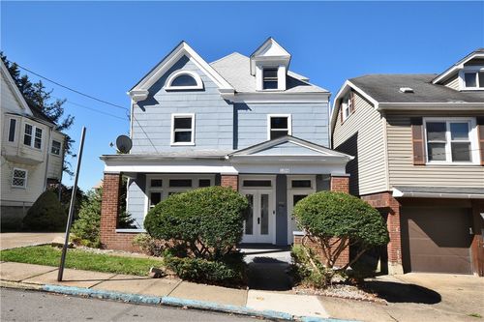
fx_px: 282
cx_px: 242
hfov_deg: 81.2
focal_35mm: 21
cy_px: 161
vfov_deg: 59.5
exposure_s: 1/160
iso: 400
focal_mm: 14
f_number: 14
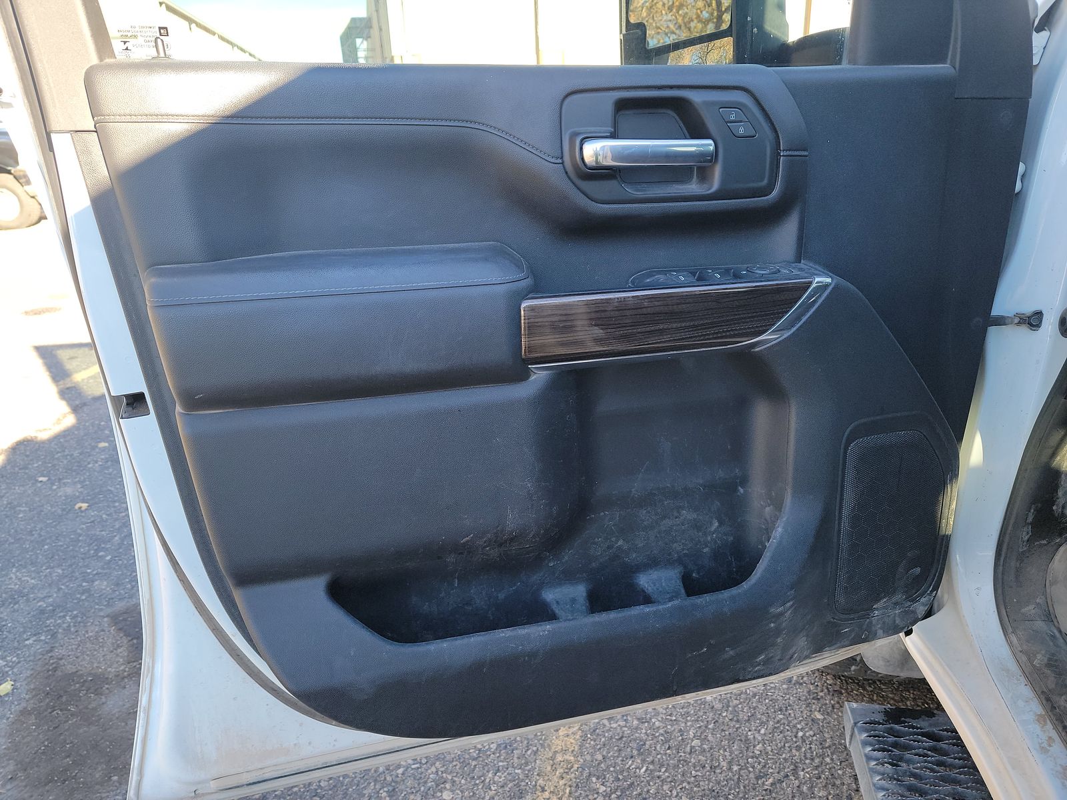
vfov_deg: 56.8
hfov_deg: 71.6
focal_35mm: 24
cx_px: 534
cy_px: 400
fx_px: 740
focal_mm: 6.7
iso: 88
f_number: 1.8
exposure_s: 1/119
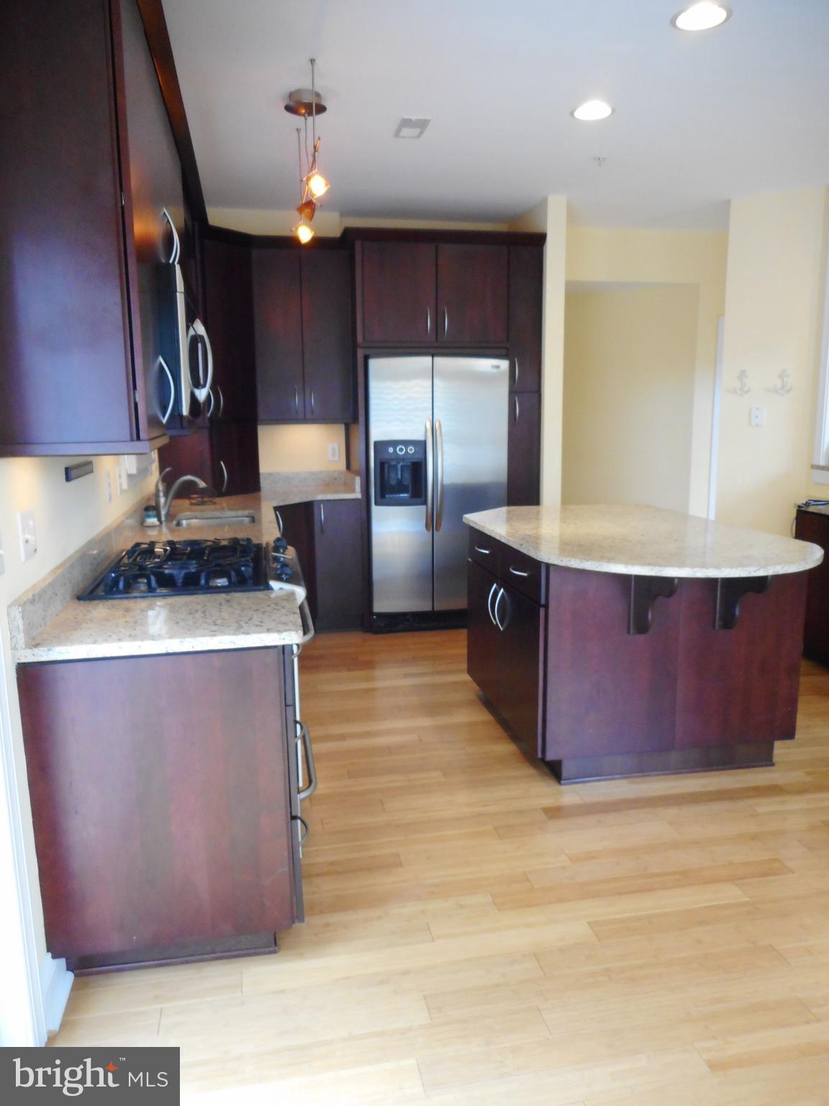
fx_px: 798
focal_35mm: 25
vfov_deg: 69.4
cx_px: 414
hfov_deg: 54.9
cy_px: 553
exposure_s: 1/30
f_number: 3.7
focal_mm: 4.5
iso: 400
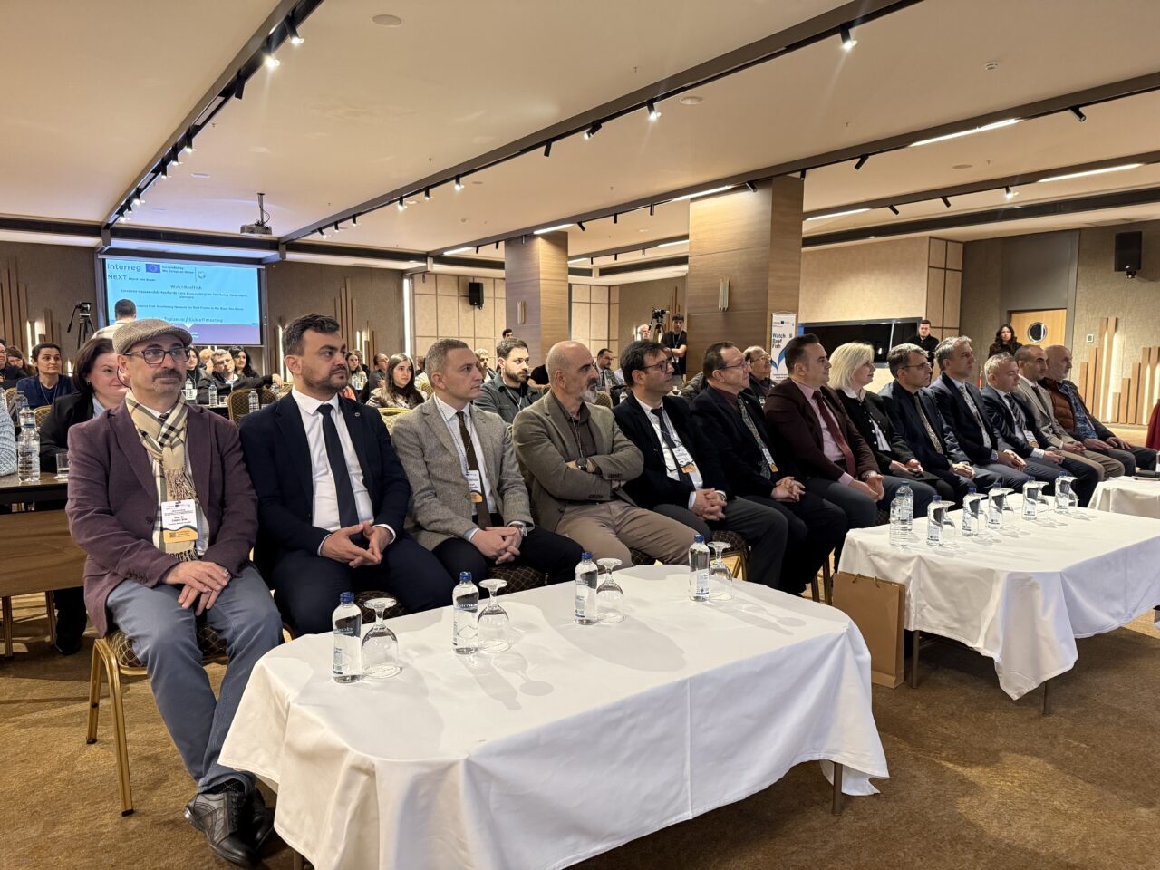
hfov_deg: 71.6
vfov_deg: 56.8
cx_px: 580
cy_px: 435
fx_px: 804
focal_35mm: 24
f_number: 1.78
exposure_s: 1/50
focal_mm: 6.76
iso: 640
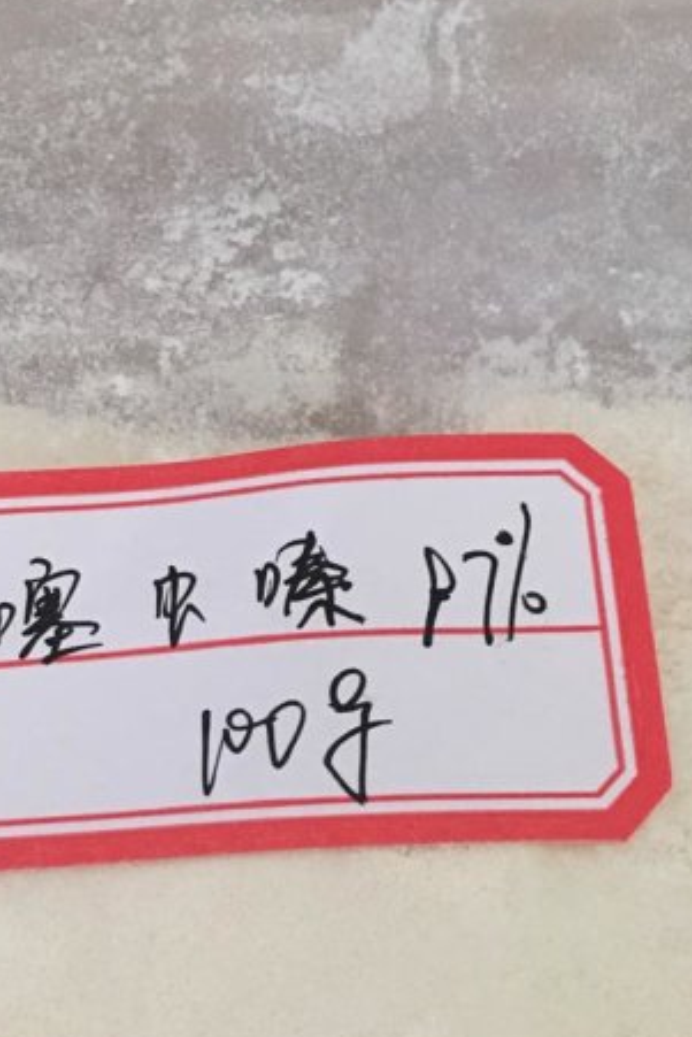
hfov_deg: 23.5
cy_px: 838
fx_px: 1642
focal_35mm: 57
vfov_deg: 33.9
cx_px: 156
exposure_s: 1/17
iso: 125
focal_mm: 4.15
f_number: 2.2
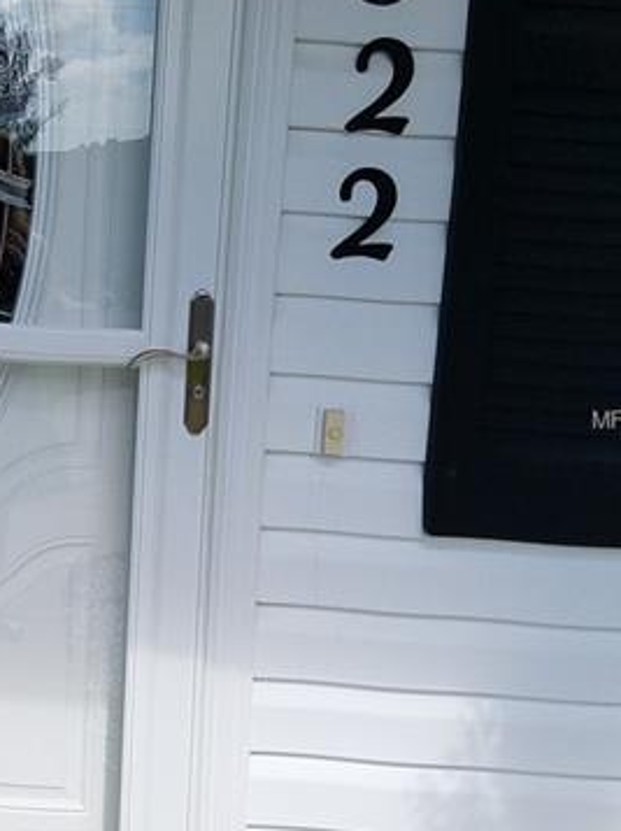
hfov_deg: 25.0
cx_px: 28
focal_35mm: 56
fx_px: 1342
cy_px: 421
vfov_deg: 34.4
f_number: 1.7
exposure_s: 1/2752
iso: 50
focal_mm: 4.2
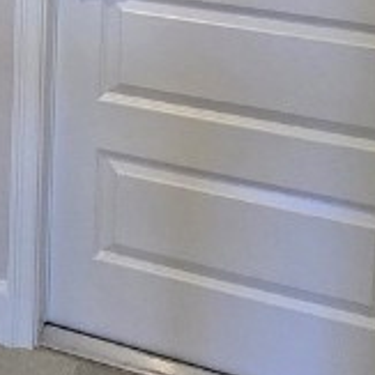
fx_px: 882
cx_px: -110
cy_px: -232
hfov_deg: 21.7
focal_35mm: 72
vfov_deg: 19.8
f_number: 2.2
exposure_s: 1/60
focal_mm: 2.2
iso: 200
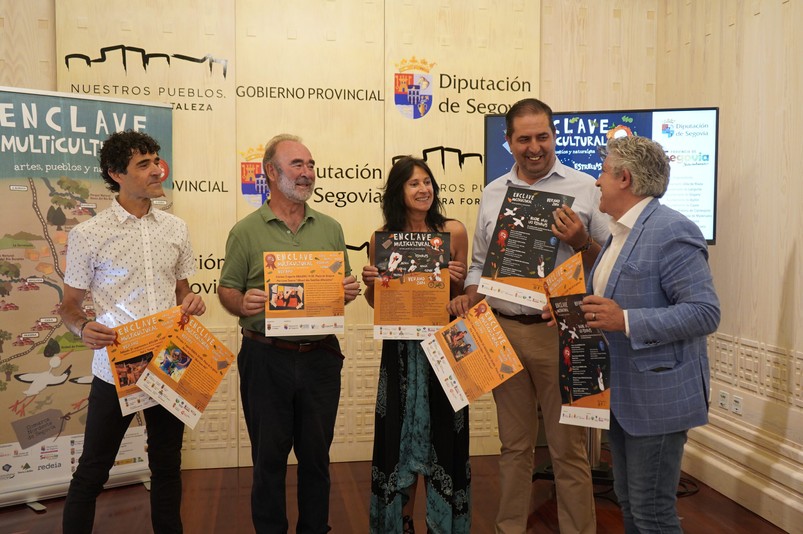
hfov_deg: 54.5
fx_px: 780
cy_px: 267
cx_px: 402
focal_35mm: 35
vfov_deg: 37.8
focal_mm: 35
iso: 2500
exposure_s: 1/200
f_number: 4
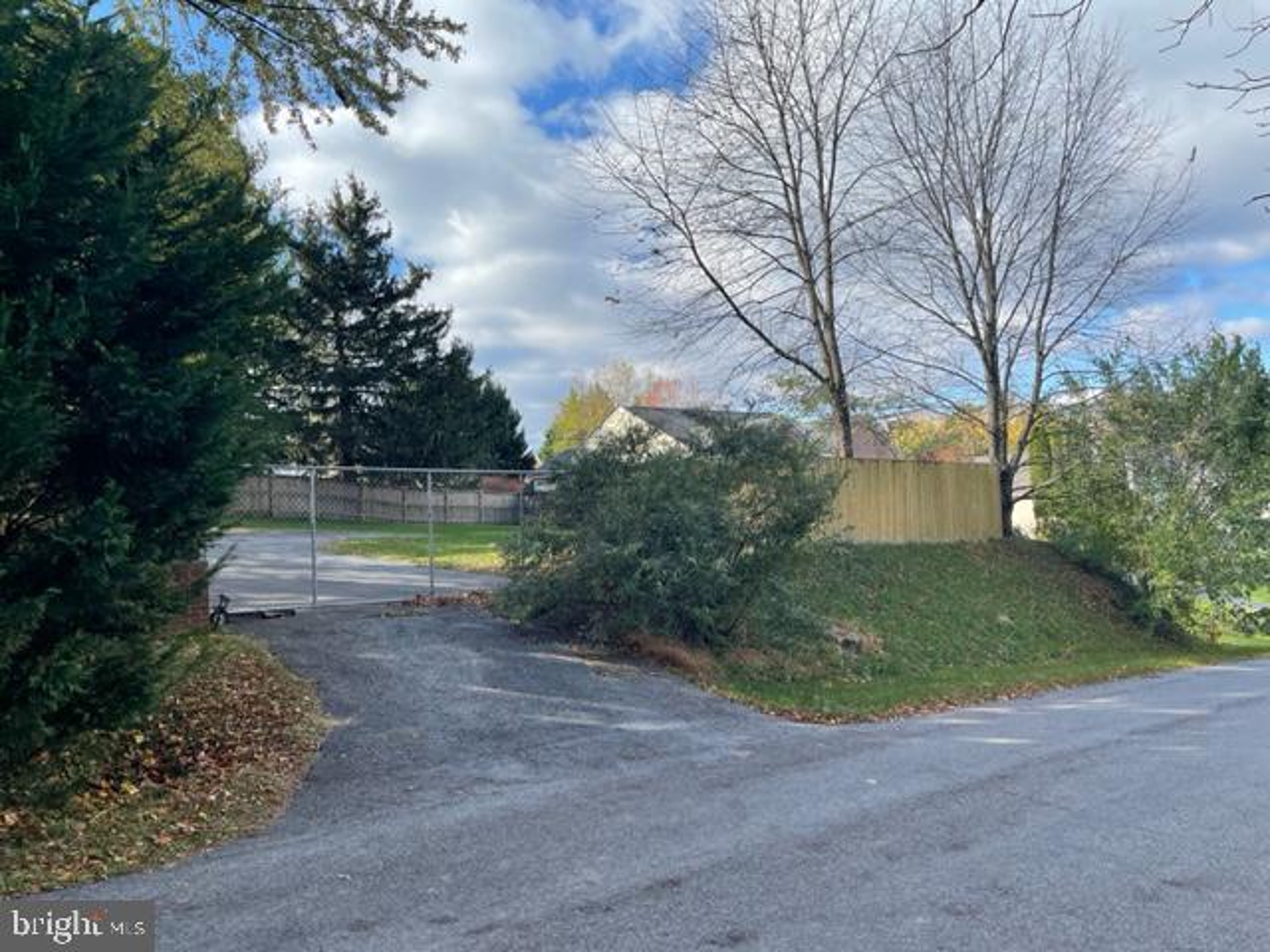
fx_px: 954
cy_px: 476
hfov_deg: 67.3
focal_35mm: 26
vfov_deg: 53.1
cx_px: 635
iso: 32
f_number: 1.6
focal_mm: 5.1
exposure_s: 1/1642
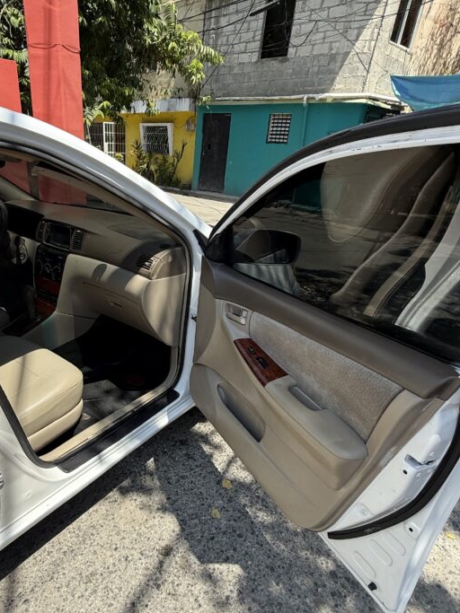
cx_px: 162
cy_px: 345
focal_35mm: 21
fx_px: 372
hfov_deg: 62.2
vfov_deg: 78.6
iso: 64
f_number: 2.2
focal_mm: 2.22
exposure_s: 1/970
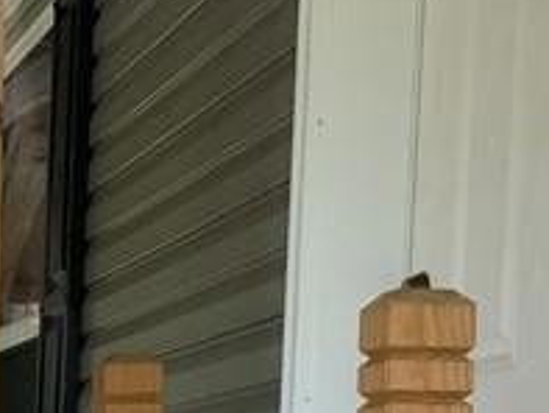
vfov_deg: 10.7
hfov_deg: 12.4
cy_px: 561
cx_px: -647
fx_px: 2142
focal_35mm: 135
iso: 25
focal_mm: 4.25
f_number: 1.8
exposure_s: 1/223
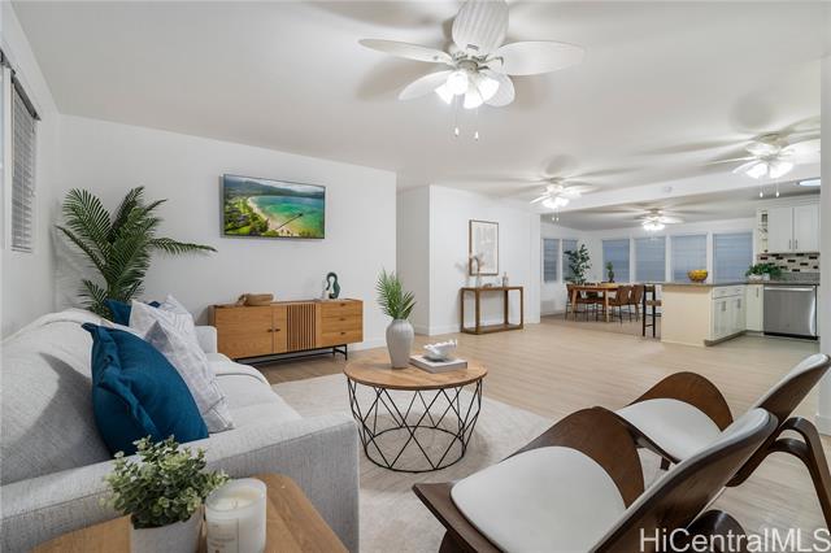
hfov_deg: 96.8
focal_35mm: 16
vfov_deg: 73.7
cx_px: 416
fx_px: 369
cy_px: 276
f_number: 7.1
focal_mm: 16
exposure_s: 1/60
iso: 200
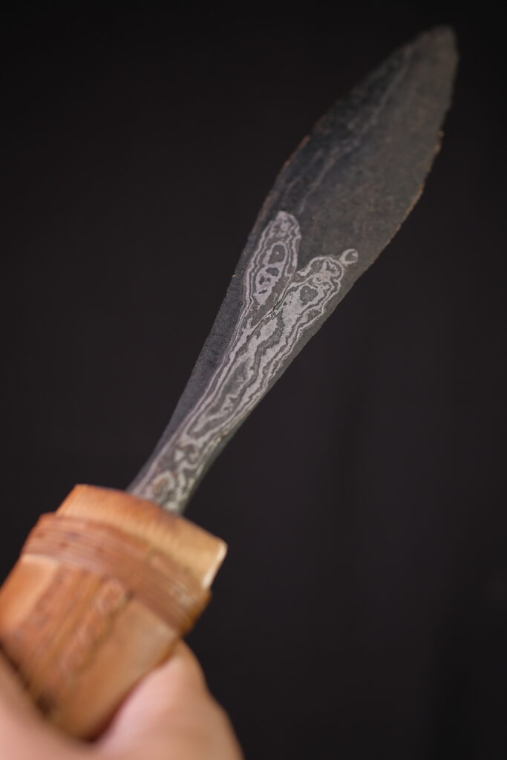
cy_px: 380
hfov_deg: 29.9
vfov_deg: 43.6
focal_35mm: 45
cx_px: 254
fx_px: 950
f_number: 2.5
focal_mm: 30
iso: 250
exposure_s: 1/250
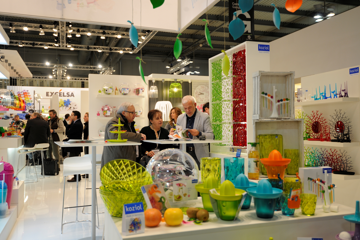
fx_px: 350
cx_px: 180
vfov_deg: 37.9
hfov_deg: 54.4
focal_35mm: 35
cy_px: 120
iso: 320
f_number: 4
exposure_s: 1/40
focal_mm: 35
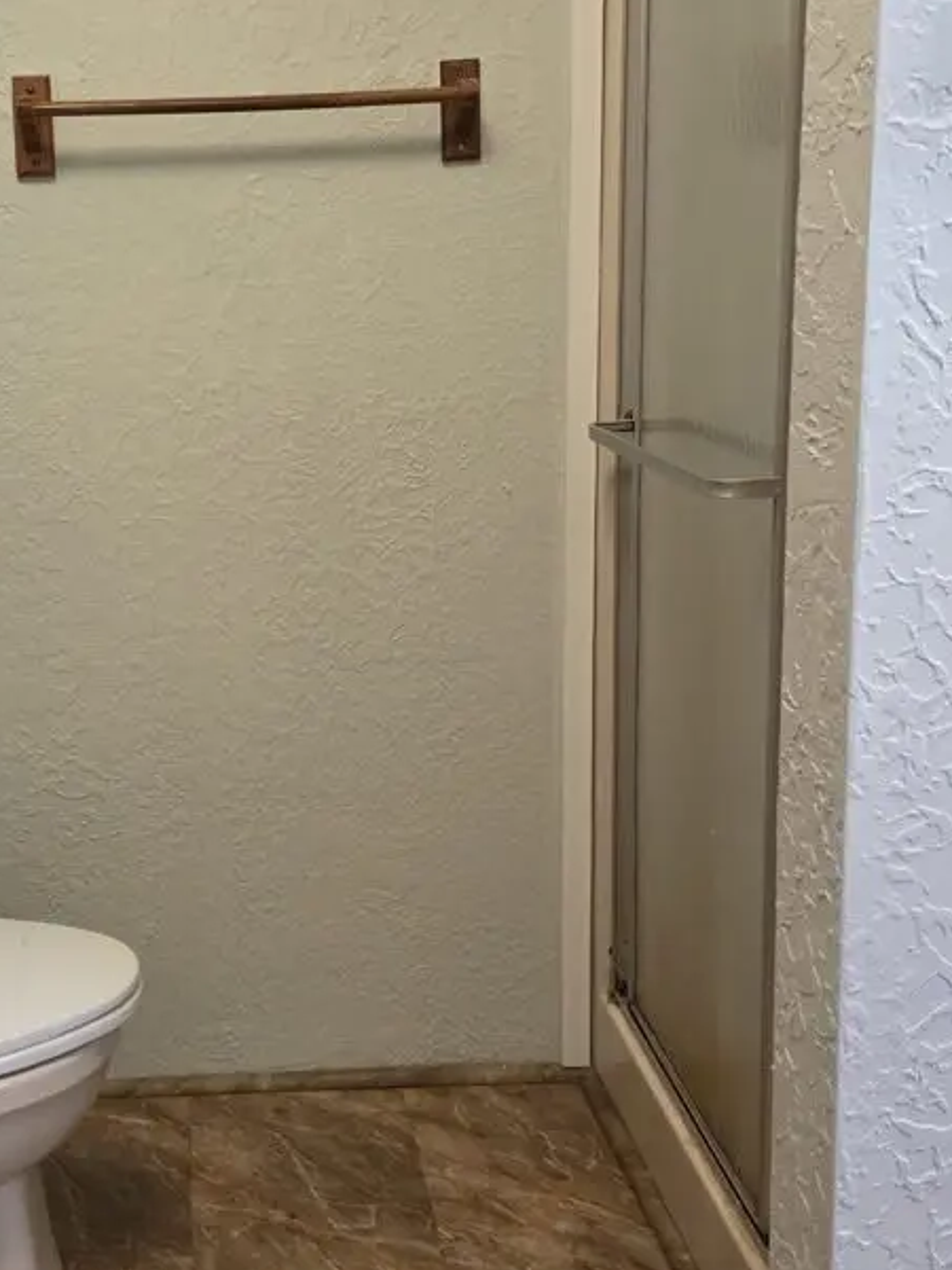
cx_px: 205
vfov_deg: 41.2
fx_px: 1687
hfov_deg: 30.8
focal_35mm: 46
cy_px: 574
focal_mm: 5.4
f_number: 1.8
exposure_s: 1/120
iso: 800
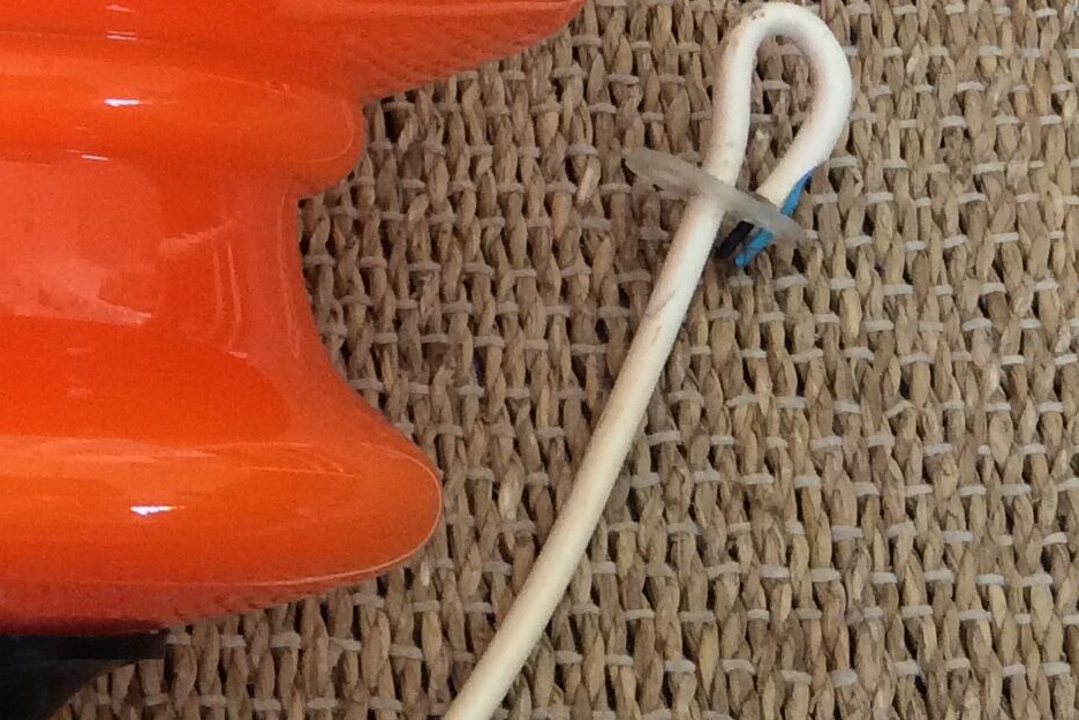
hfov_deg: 20.9
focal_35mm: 92
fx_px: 2757
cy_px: 20
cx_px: -145
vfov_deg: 14.6
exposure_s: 1/25
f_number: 2.4
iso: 160
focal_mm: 3.3
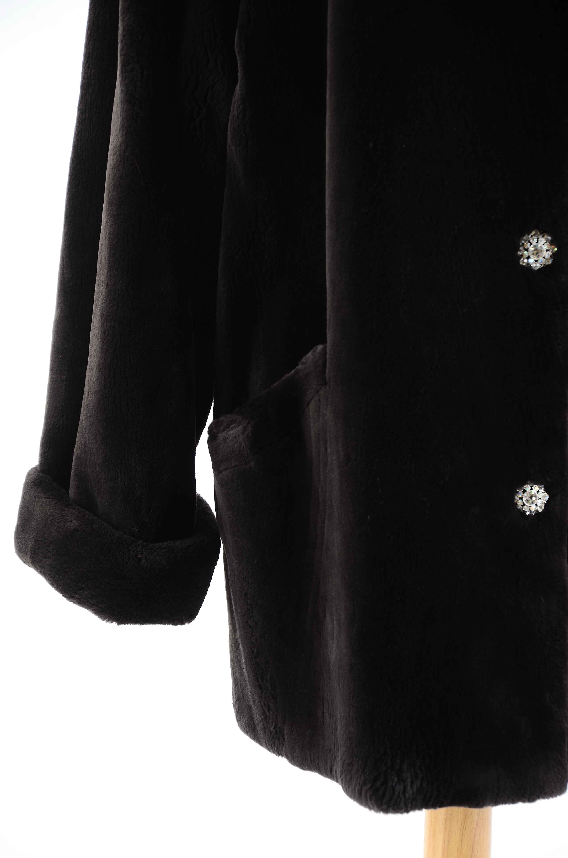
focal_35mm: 158
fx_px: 3744
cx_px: 284
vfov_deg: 13.1
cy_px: 429
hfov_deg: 8.7
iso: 160
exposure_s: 1/80
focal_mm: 105
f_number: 6.3
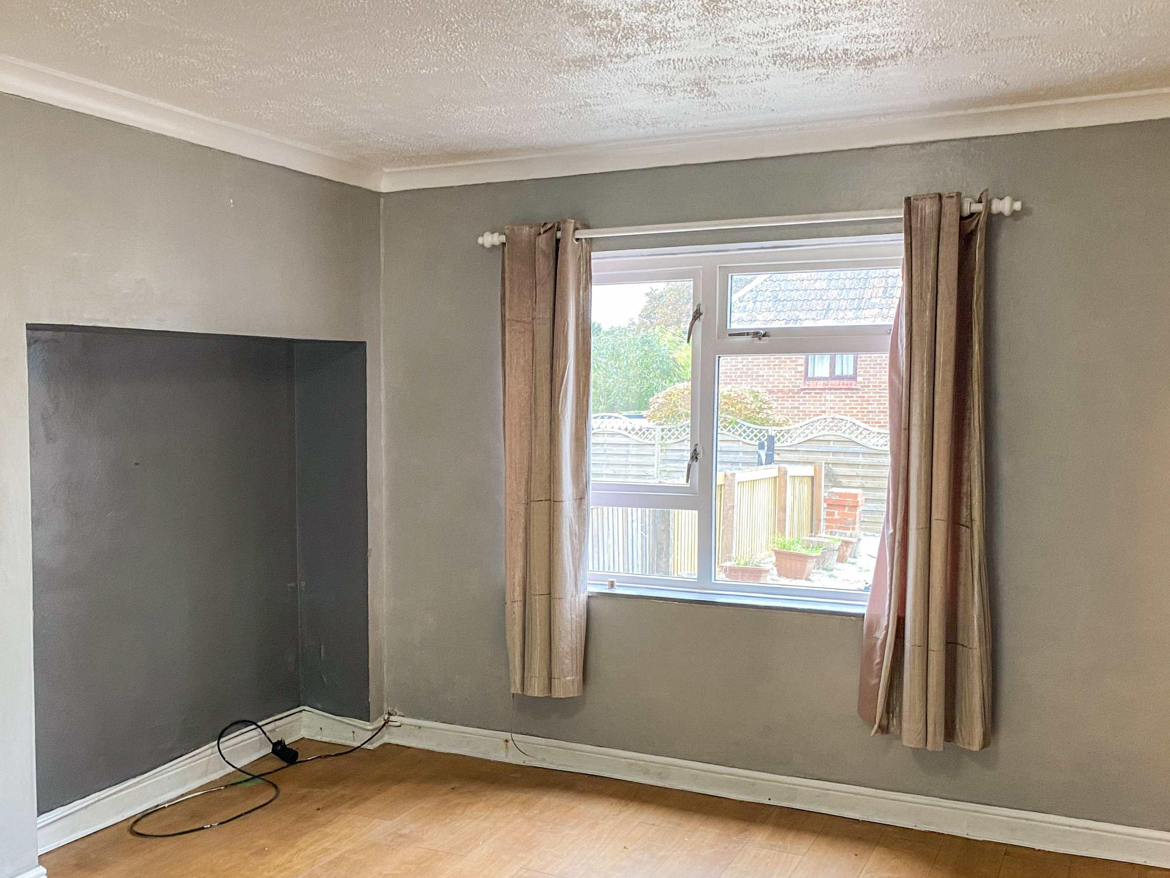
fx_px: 1183
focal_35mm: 35
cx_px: 458
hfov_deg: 52.2
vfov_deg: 40.6
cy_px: 492
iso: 100
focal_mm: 4.25
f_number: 1.8
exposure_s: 1/50
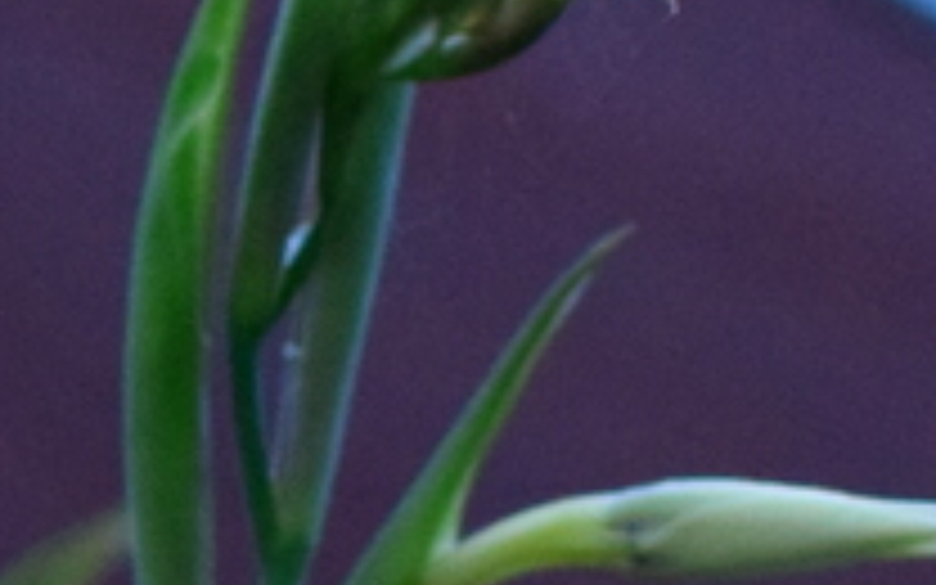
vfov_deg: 6.2
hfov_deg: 10.2
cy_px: 1197
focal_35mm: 206
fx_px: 5254
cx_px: 421
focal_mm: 35
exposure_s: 1/60
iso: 3200
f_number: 3.5
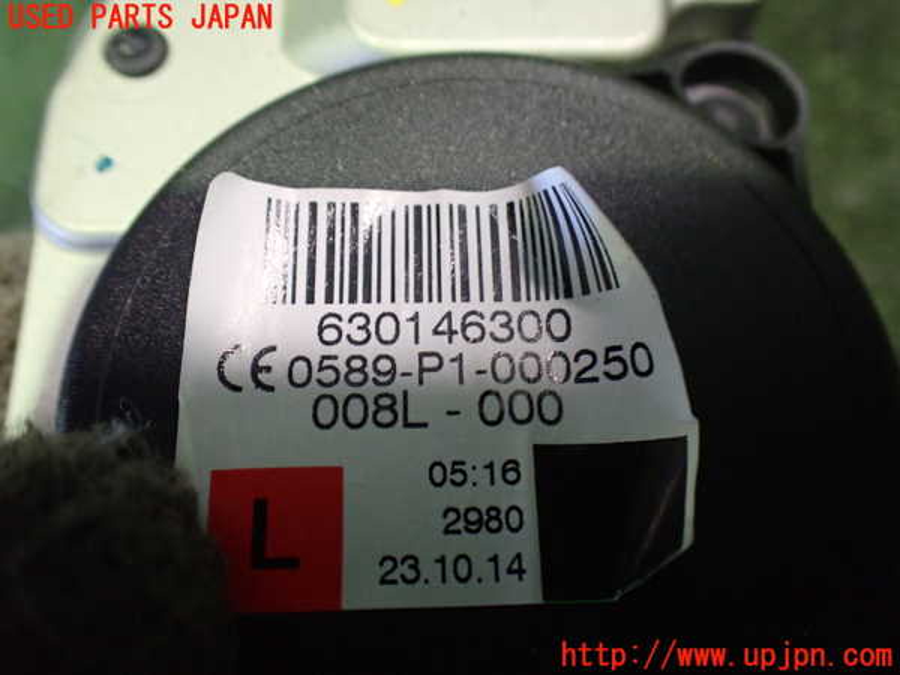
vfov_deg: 46.8
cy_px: 338
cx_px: 450
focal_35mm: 30
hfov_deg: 60.0
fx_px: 780
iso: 1000
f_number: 2.3
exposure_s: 1/30
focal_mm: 5.4
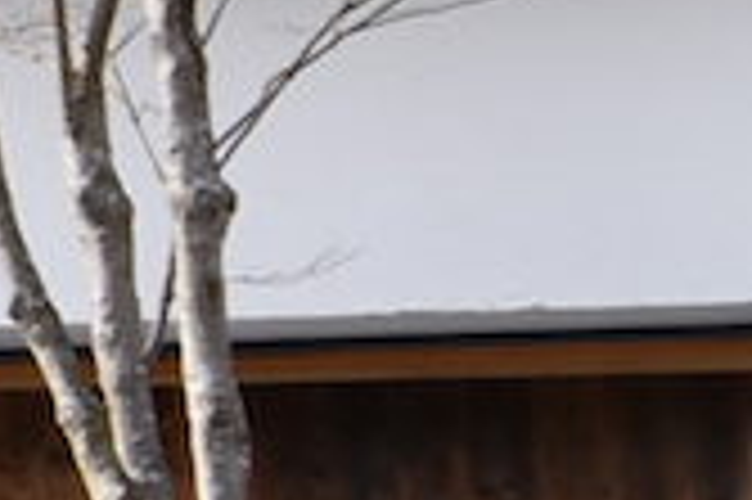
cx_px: -1882
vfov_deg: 7.0
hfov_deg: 8.1
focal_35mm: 196
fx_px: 4087
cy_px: 27
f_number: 2.8
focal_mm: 17
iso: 400
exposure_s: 1/2500
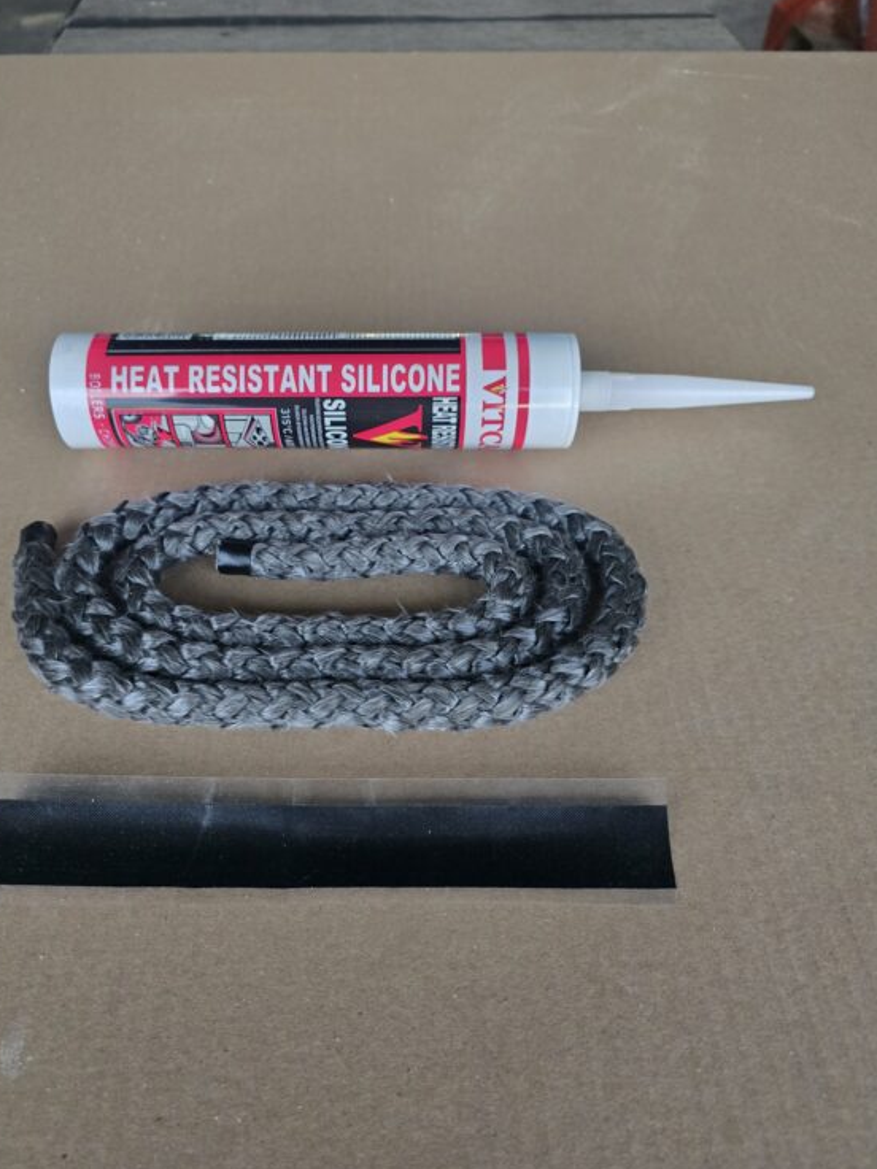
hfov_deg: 54.8
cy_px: 592
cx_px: 402
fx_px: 845
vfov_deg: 69.4
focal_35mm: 25
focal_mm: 6.3
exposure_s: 1/120
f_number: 1.7
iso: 1000
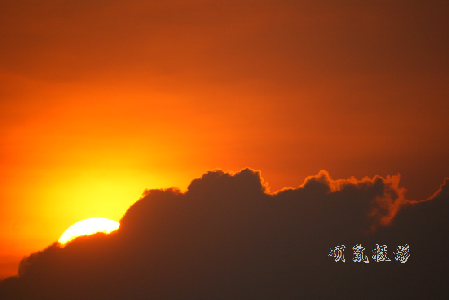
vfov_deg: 1.8
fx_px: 9364
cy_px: 150
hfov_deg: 2.7
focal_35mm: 750
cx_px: 224
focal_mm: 500
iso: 400
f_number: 8
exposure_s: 1/1250
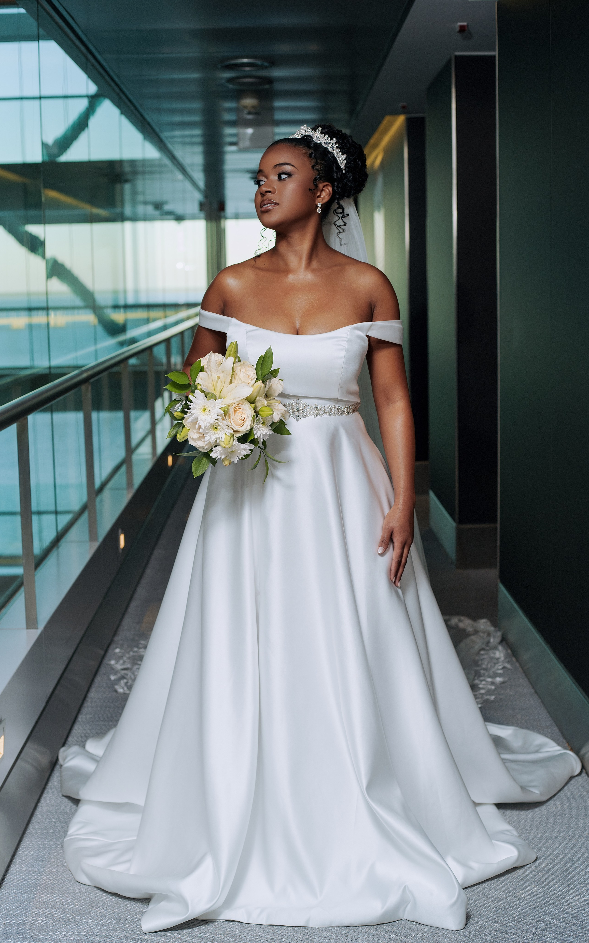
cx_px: 302
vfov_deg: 39.6
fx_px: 1310
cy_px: 471
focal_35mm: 51
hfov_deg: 25.3
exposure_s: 1/200
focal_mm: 50
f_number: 4.5
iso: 250
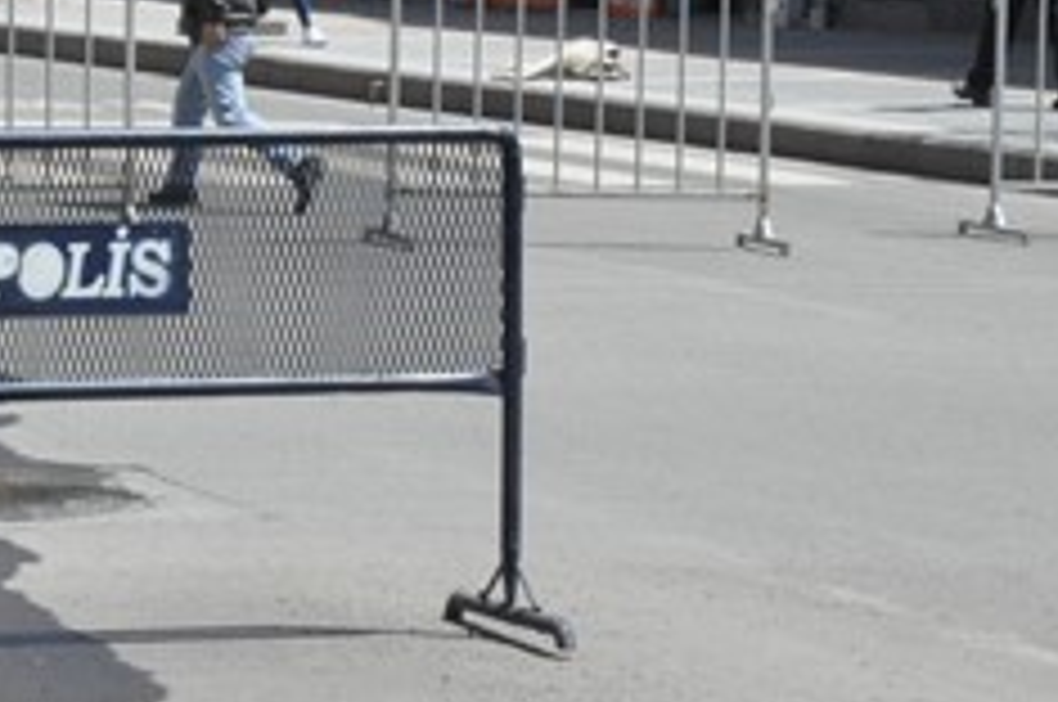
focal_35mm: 186
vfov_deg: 7.3
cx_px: -135
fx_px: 5470
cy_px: -18
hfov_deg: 10.9
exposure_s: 1/640
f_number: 13
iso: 1000
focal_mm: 45
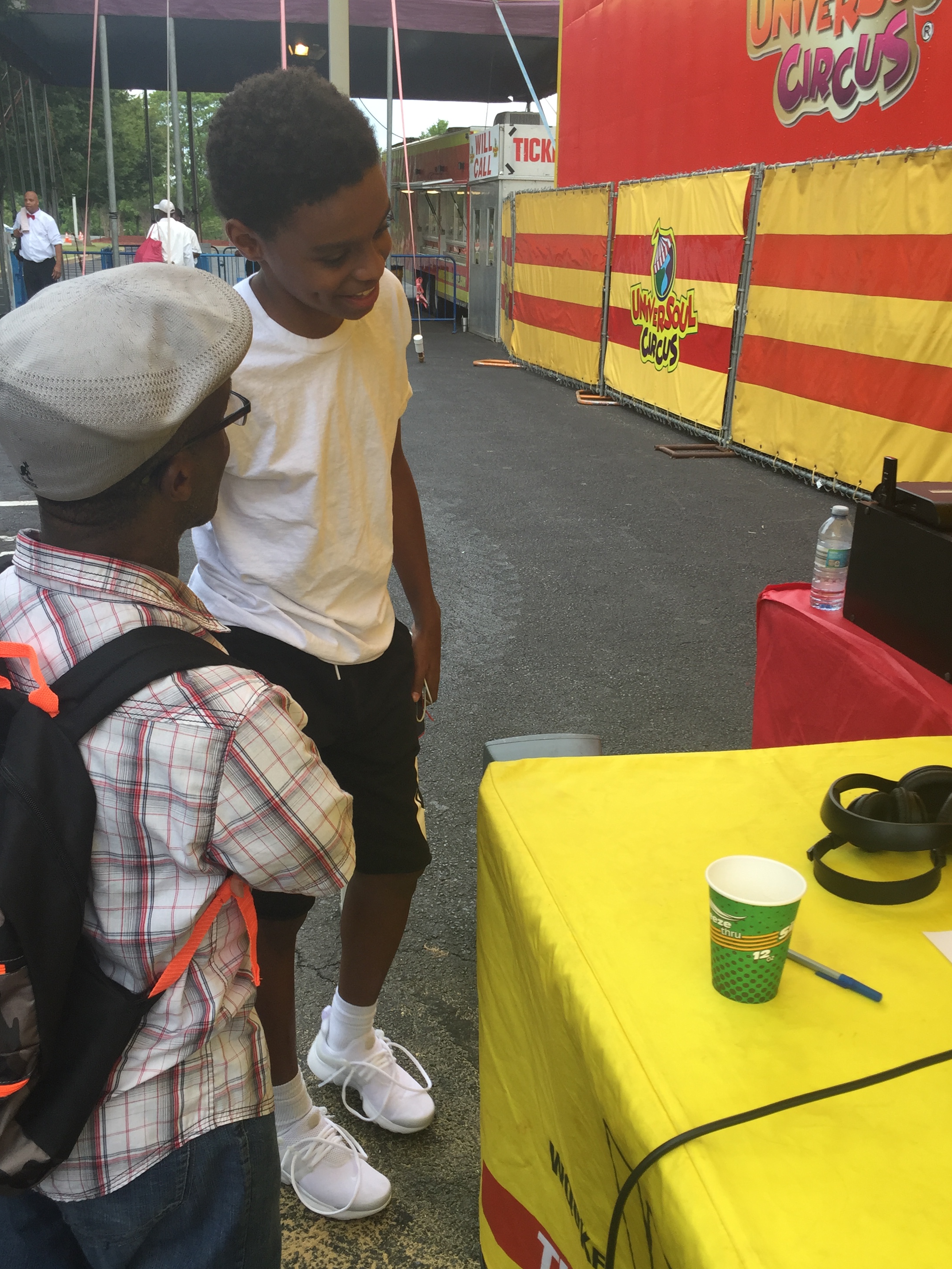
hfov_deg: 42.9
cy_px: 670
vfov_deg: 55.3
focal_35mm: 33
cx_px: 466
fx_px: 1210
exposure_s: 1/186
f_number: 2.2
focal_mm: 4.15
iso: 32
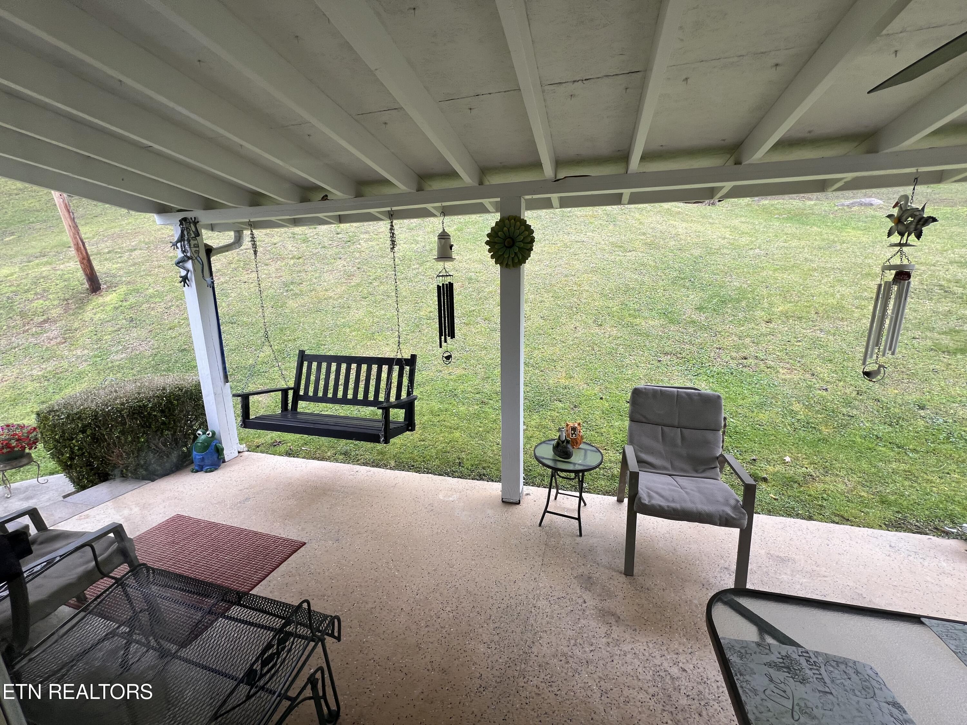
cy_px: 362
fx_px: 363
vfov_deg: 89.9
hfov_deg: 106.2
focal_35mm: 13
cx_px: 484
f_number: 1.8
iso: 32
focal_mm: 1.57
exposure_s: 1/197
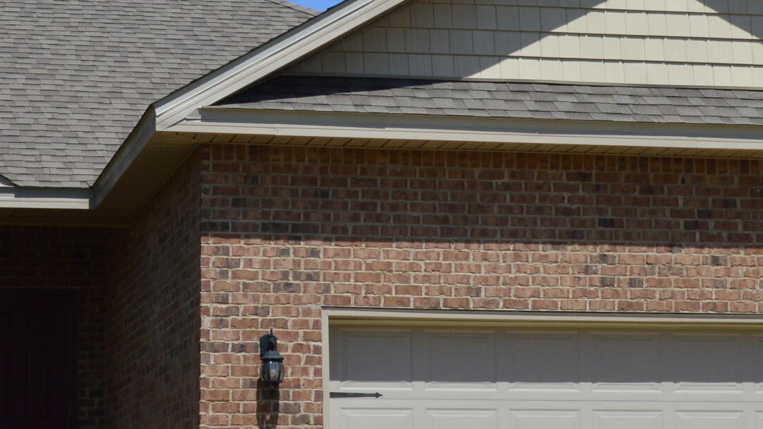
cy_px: 119
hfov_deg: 19.0
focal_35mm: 112
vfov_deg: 10.8
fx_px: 2266
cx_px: 195
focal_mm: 26
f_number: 11
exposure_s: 1/500
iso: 280
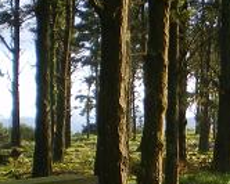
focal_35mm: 118
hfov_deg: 15.6
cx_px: 285
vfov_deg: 12.6
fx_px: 804
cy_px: 257
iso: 64
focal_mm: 6.3
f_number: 3.1
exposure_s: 1/60
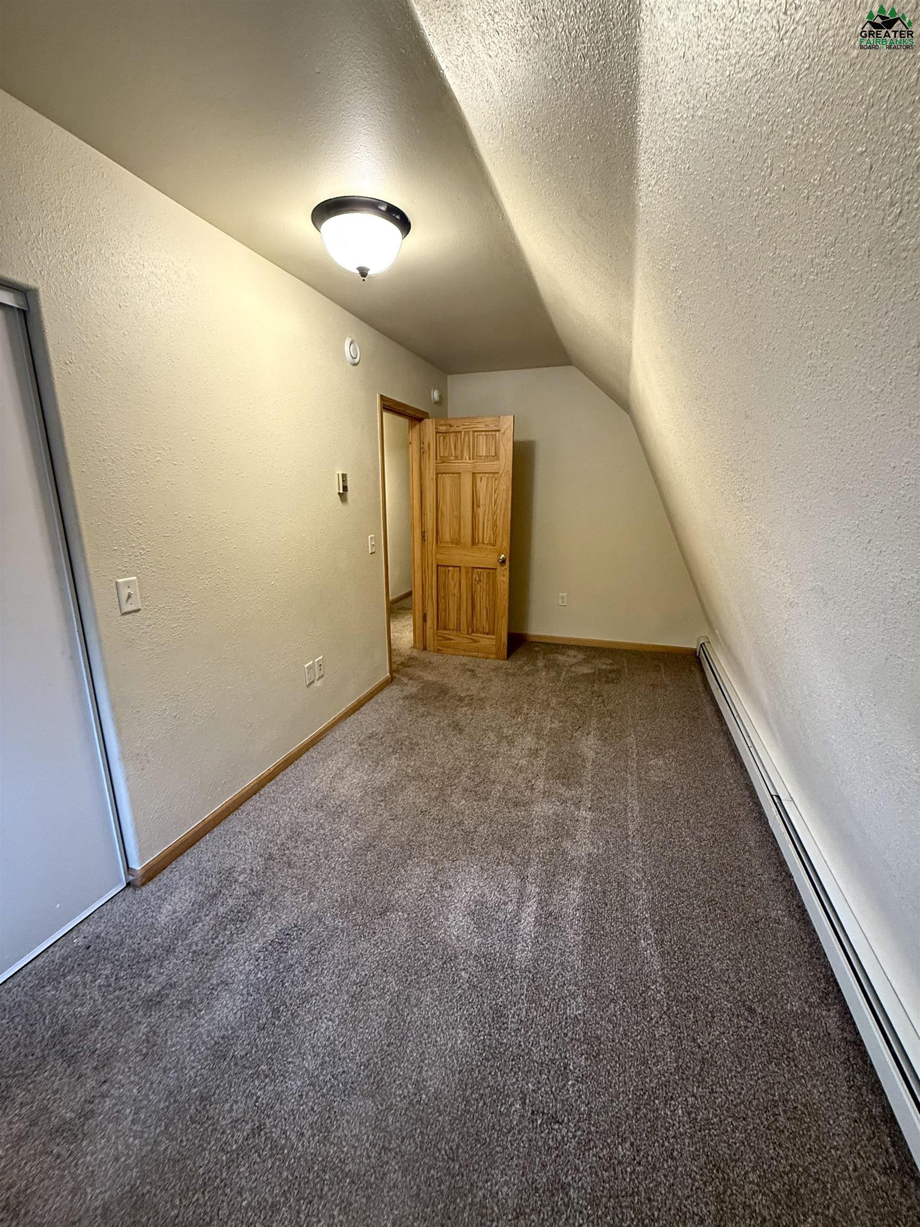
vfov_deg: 102.1
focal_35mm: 14
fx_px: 496
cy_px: 614
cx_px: 460
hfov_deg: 85.7
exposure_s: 1/75
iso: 320
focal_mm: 2.22
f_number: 2.2
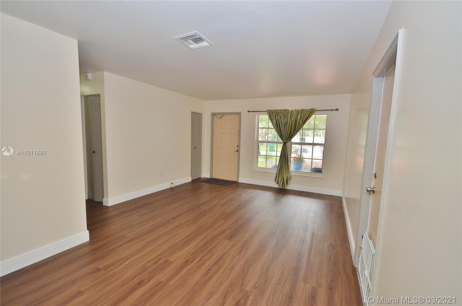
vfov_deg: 71.8
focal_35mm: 16
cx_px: 231
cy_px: 153
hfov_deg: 95.1
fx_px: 211
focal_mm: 11
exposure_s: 1/60
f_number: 5
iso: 200
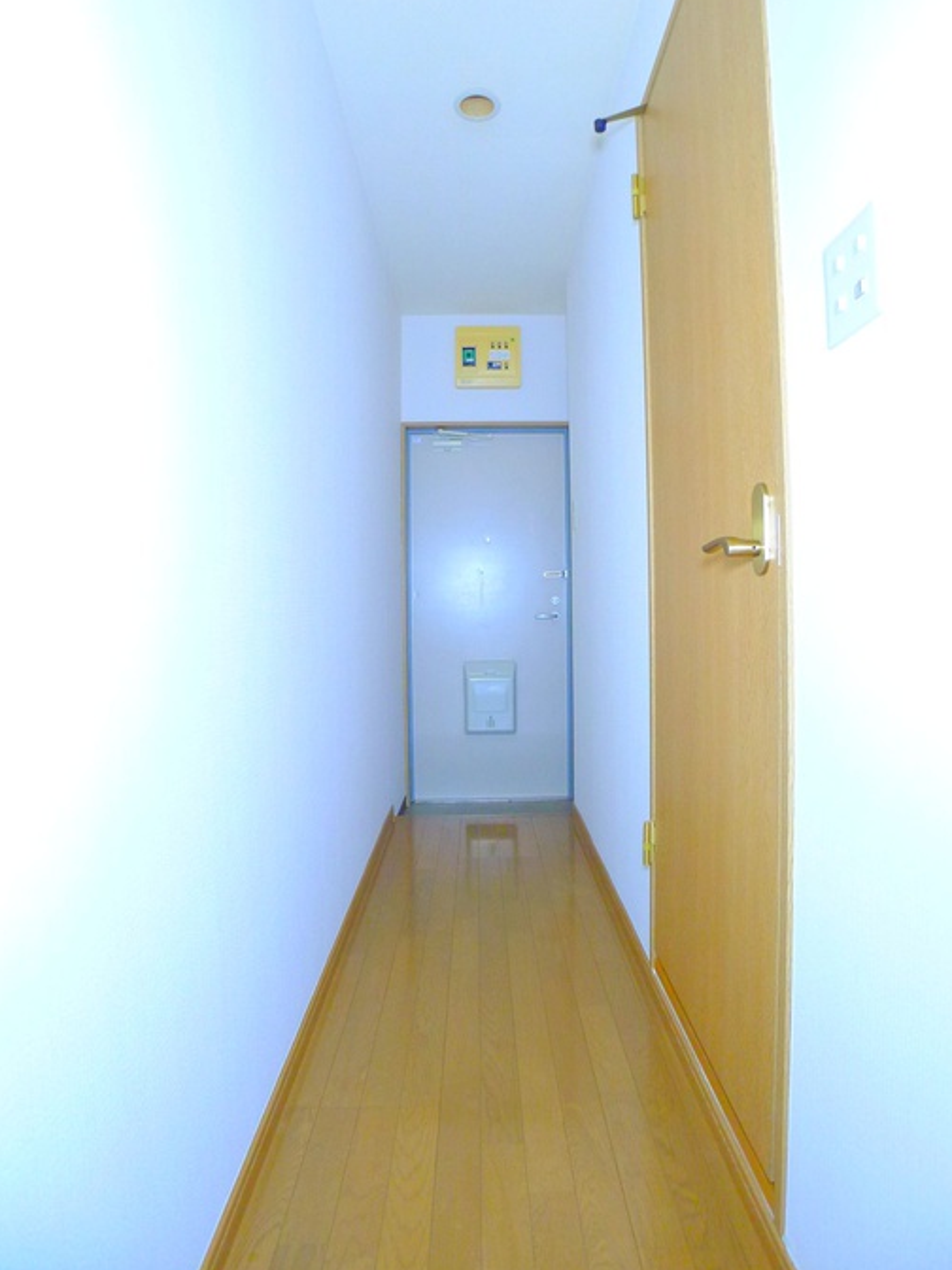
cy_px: 622
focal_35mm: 25
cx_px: 484
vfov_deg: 69.4
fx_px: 917
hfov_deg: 54.9
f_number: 2
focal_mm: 5.1
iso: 400
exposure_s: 1/30
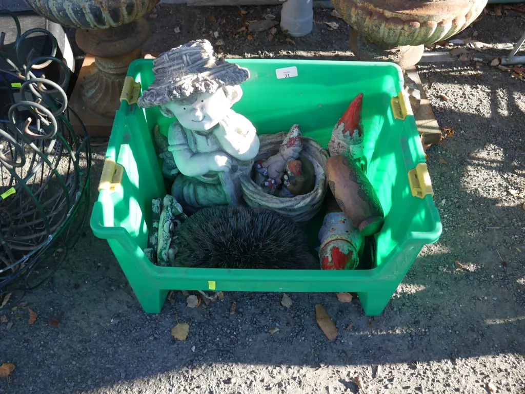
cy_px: 197
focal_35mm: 32
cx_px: 262
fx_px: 486
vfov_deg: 44.2
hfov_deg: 56.8
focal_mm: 16
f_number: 4.5
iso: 200
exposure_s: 1/160
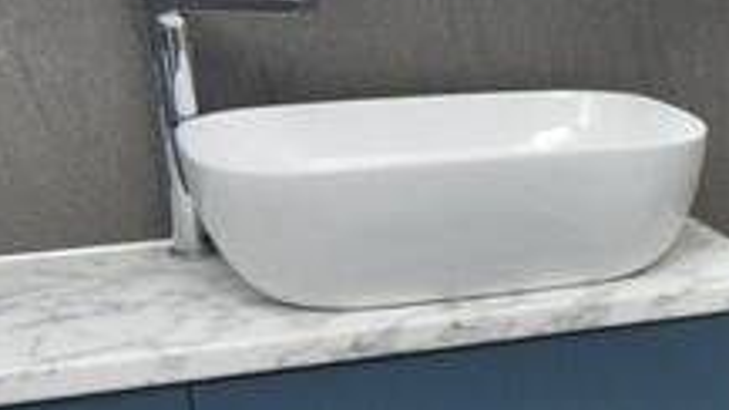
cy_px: 383
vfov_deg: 14.6
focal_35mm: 81
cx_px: 927
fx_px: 1575
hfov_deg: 23.3
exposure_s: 1/60
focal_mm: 11
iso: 400
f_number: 5.6
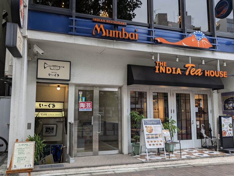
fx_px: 162
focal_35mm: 24
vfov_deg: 56.9
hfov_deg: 71.5
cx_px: 117
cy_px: 88
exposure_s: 1/110
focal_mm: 6.9
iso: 23
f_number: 1.68
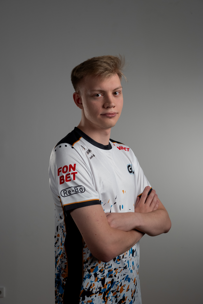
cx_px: 102
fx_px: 338
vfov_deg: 48.4
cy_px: 152
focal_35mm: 40
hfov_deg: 33.4
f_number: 4.5
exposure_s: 1/160
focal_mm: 40
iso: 500
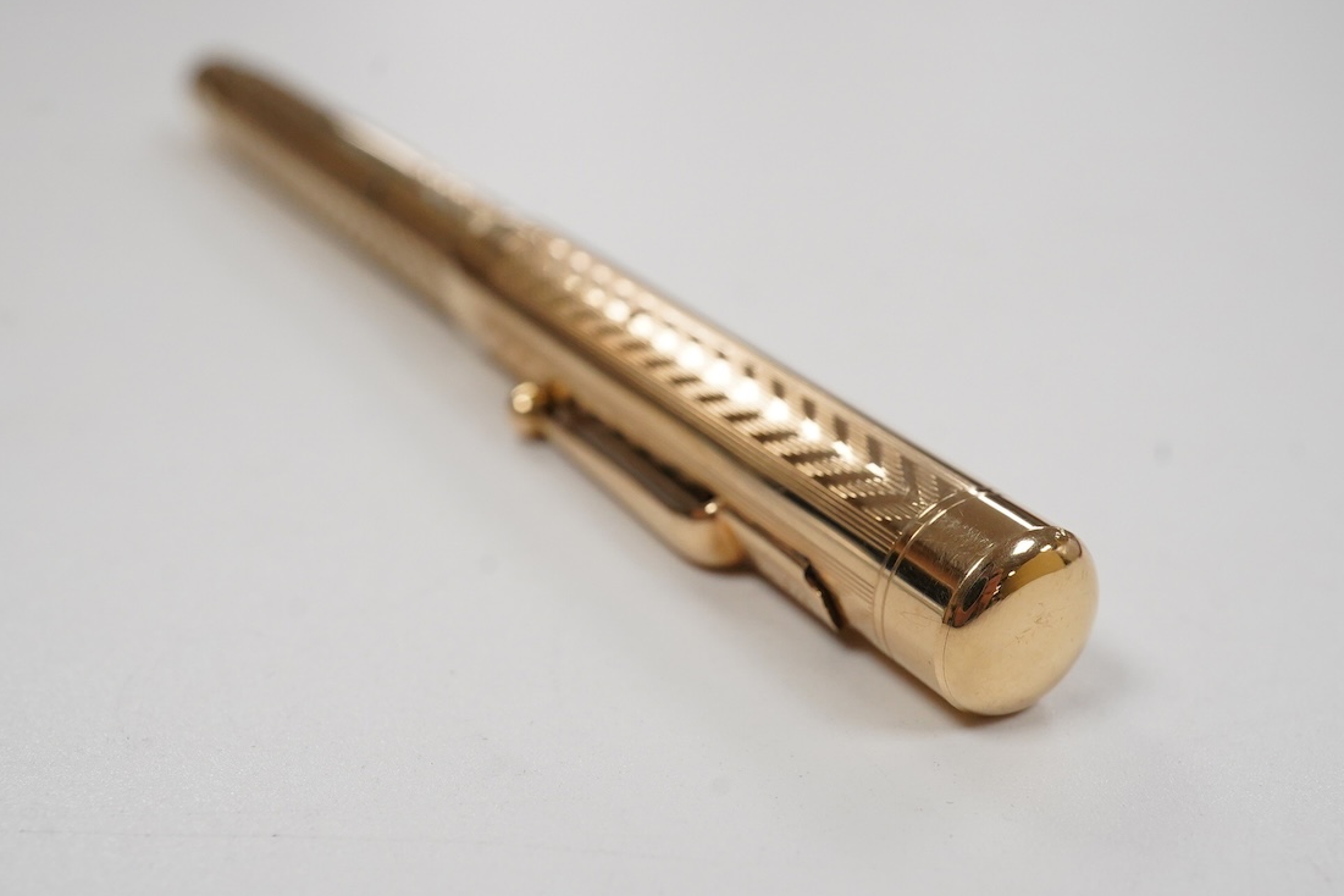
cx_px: 673
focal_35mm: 46
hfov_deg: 42.7
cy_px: 442
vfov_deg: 29.2
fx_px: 1717
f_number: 14
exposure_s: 1/200
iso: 2500
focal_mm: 30
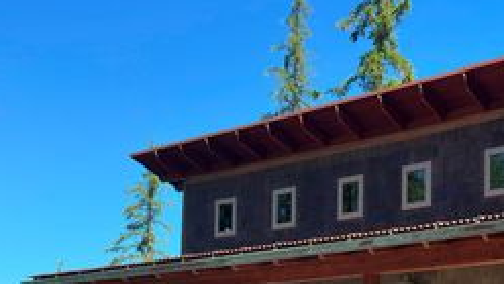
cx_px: 402
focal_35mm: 53
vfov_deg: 21.3
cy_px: 328
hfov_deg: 37.8
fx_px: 708
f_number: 1.78
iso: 100
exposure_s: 1/3257
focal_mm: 6.86
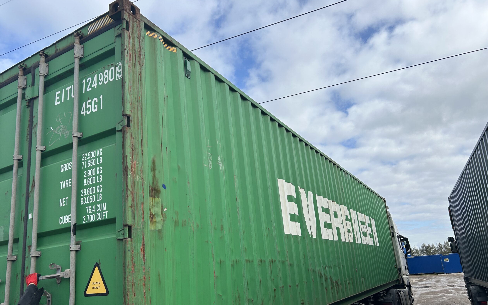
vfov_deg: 44.3
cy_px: 181
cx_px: 242
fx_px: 372
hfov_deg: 66.5
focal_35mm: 28
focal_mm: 5.7
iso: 50
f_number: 1.5
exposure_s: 1/2632
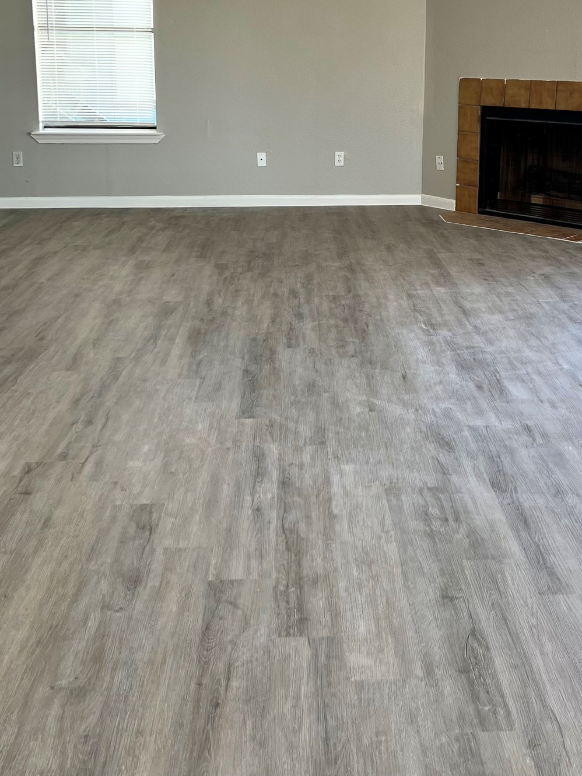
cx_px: 343
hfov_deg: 35.9
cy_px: 181
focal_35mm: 40
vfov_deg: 45.0
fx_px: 897
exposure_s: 1/121
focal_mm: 5.7
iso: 50
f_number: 1.5
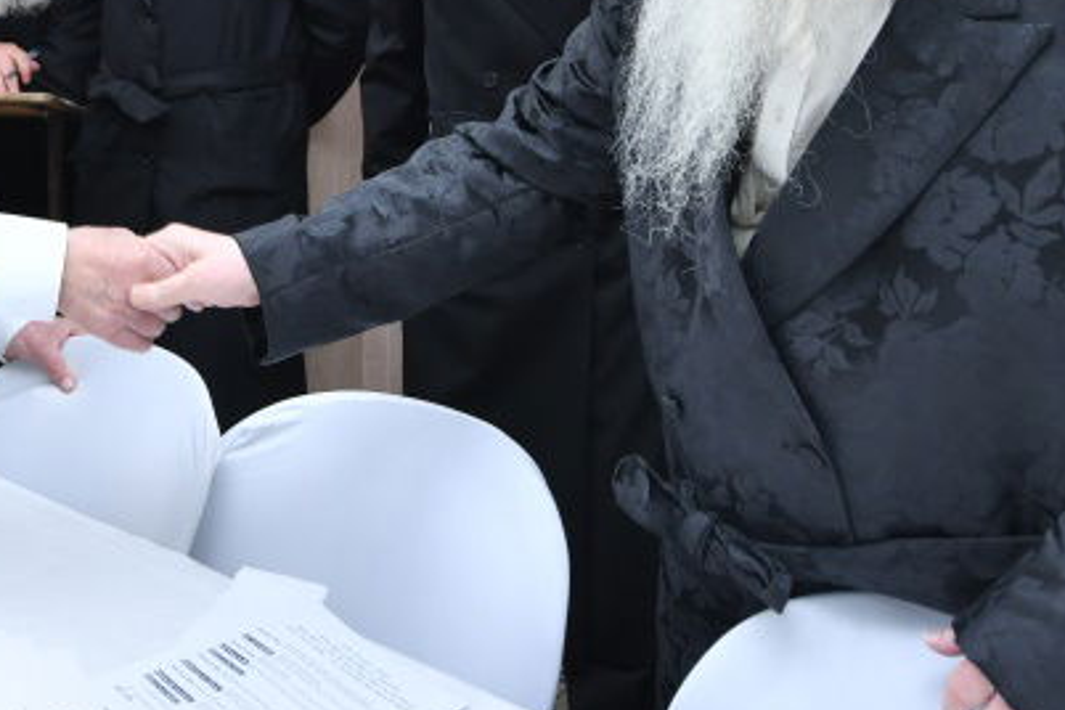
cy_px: -25
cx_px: 302
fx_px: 1509
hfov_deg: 38.1
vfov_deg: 25.0
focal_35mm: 51
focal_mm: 20
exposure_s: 1/125
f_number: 4.5
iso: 500
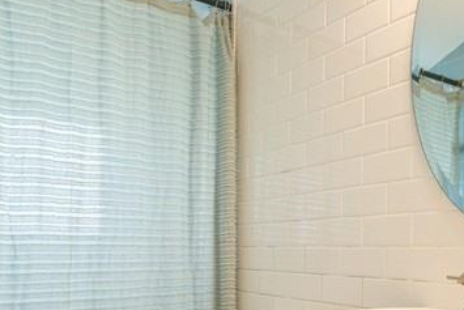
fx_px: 490
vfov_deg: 34.0
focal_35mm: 38
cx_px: 284
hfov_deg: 50.3
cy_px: 251
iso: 400
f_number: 11
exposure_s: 1/13
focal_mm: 15
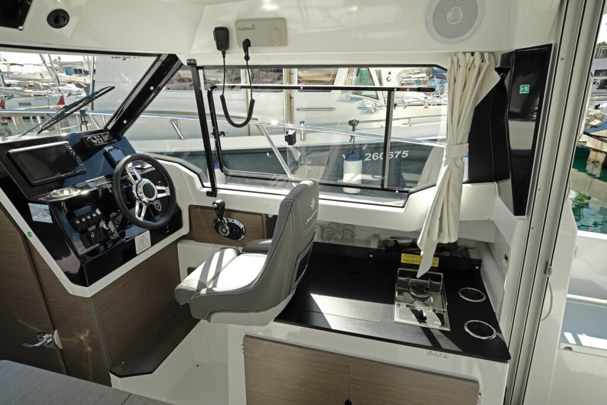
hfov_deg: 84.0
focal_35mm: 20
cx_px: 304
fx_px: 337
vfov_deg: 61.9
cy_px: 202
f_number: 5.6
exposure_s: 1/100
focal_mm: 13
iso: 200
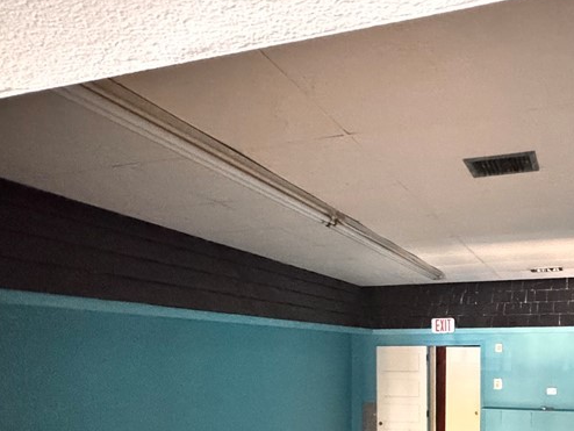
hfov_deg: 57.3
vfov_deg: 45.3
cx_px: 455
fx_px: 481
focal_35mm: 29
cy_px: 357
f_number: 2.2
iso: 2500
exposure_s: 1/15
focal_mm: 2.22
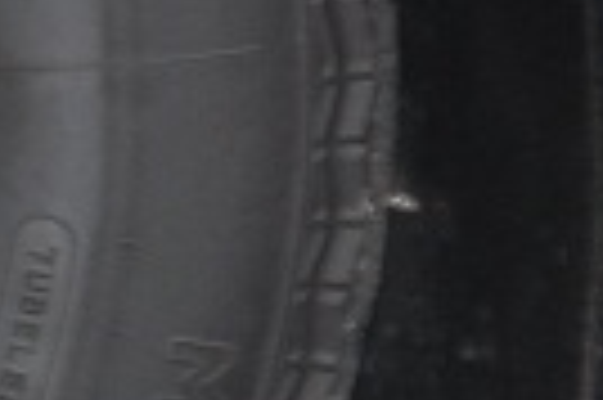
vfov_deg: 2.7
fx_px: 8427
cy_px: -36
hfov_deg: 4.0
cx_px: -1116
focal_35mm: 504
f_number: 4.8
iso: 400
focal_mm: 45
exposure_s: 1/160
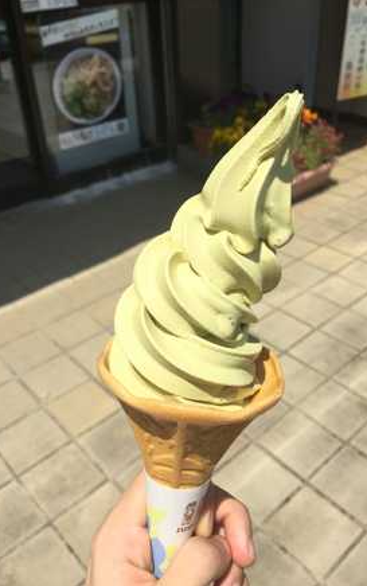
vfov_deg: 61.2
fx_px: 495
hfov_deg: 40.6
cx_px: 184
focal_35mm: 31
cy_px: 293
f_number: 2.2
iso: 32
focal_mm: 4.15
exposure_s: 1/1799
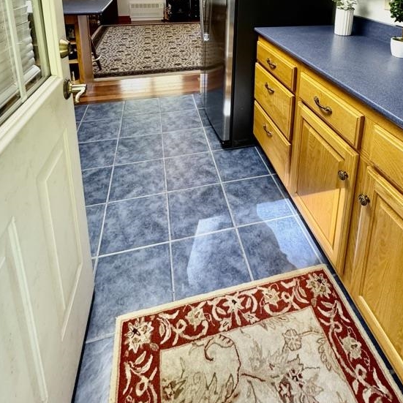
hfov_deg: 67.0
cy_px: 34
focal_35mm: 23
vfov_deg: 57.1
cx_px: 227
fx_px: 303
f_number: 2.2
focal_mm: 2.22
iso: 200
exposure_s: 1/60
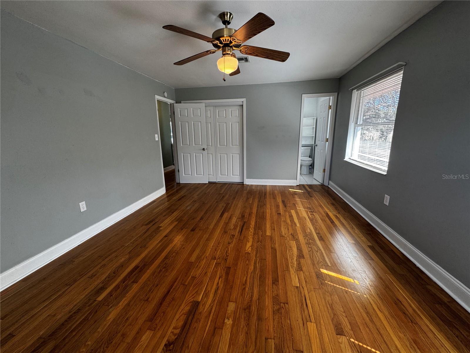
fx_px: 190
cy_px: 176
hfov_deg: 102.1
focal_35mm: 14
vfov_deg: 85.7
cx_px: 235
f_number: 2.2
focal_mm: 2.22
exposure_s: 1/120
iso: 160
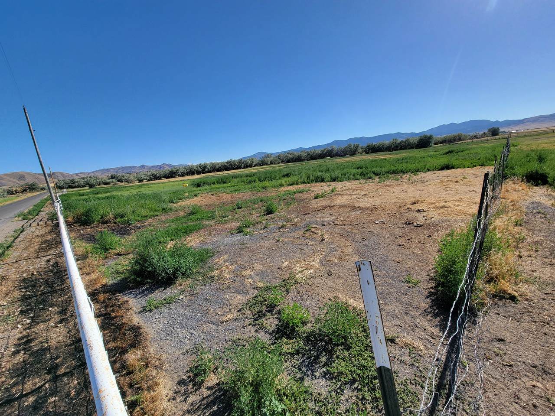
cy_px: 208
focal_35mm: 13
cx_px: 278
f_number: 2.2
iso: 50
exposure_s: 1/1794
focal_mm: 2.2
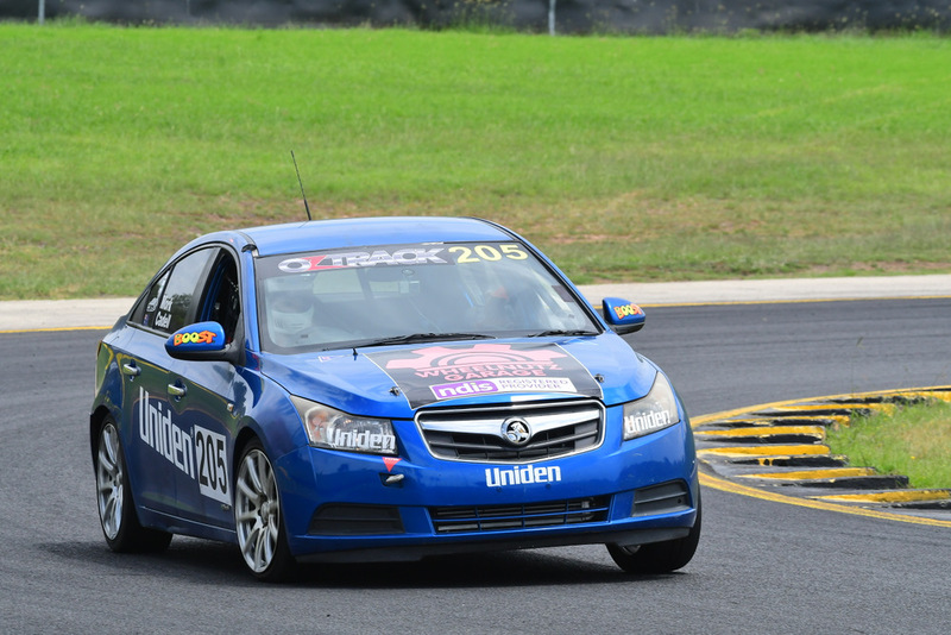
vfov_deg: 3.7
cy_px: 318
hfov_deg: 5.5
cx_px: 476
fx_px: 9909
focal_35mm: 375
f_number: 11
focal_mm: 250
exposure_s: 1/640
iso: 640
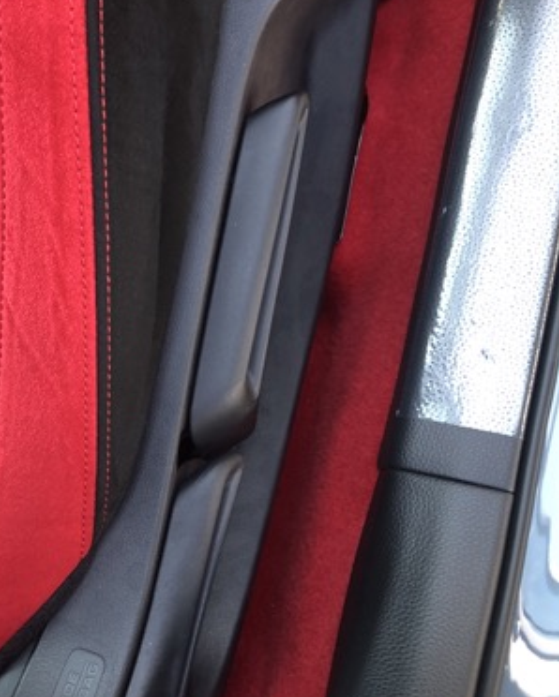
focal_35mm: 47
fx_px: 971
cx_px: 77
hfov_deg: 30.9
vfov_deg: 39.5
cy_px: 363
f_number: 1.8
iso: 25
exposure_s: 1/30
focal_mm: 3.99
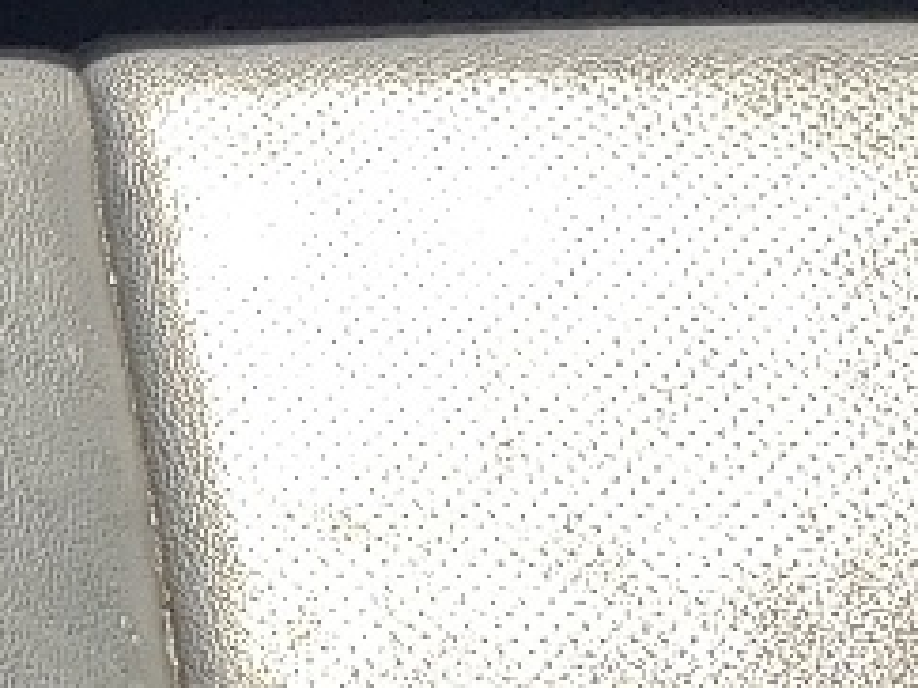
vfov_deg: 8.5
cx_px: -586
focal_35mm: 171
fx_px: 4533
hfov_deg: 11.0
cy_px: -272
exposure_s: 1/714
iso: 50
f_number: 1.5
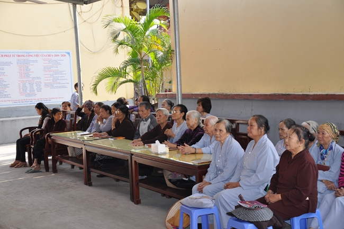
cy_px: 114
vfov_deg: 22.6
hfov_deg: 33.4
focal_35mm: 60
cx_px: 172
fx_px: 573
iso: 200
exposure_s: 1/160
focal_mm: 40
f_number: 4.5
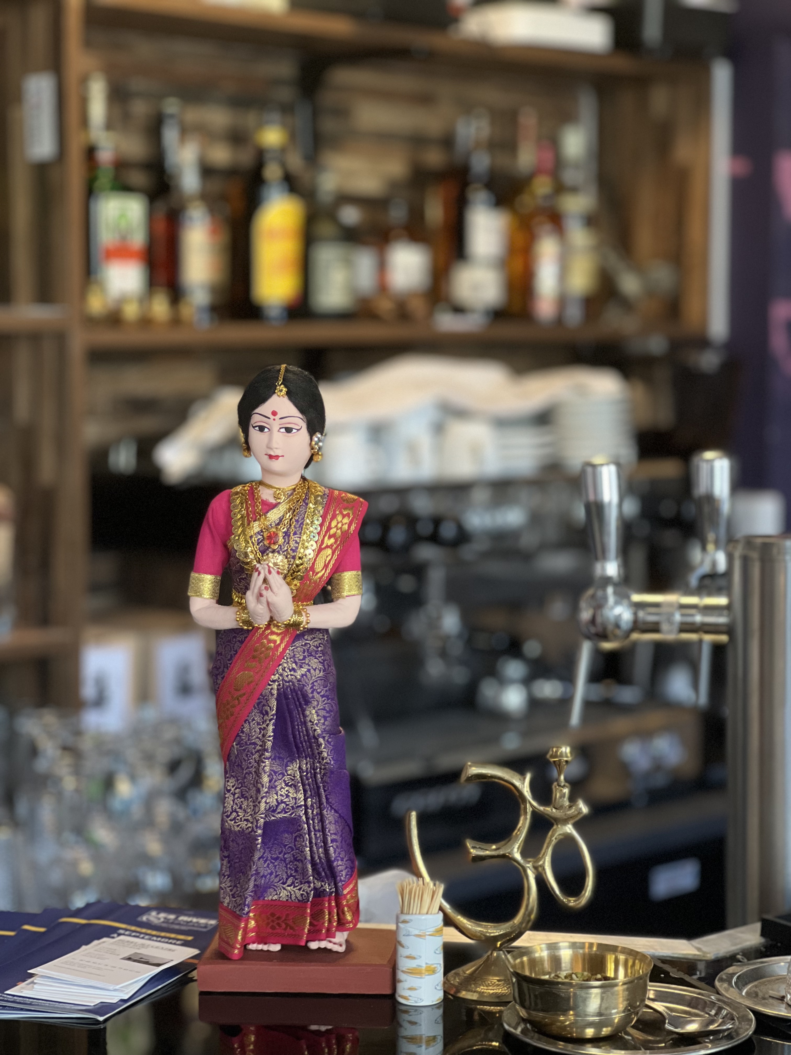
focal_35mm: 77
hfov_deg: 19.1
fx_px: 2346
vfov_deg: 25.3
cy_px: 528
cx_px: 396
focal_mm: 9
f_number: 2.8
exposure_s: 1/100
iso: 250
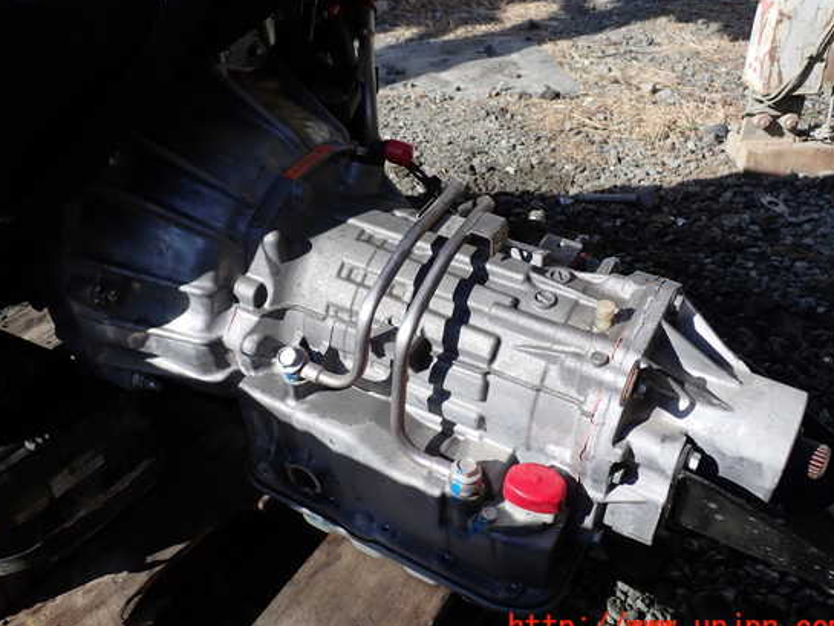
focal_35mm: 33
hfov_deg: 55.3
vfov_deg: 43.0
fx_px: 795
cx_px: 395
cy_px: 303
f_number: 3.2
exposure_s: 1/800
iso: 100
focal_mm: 5.4
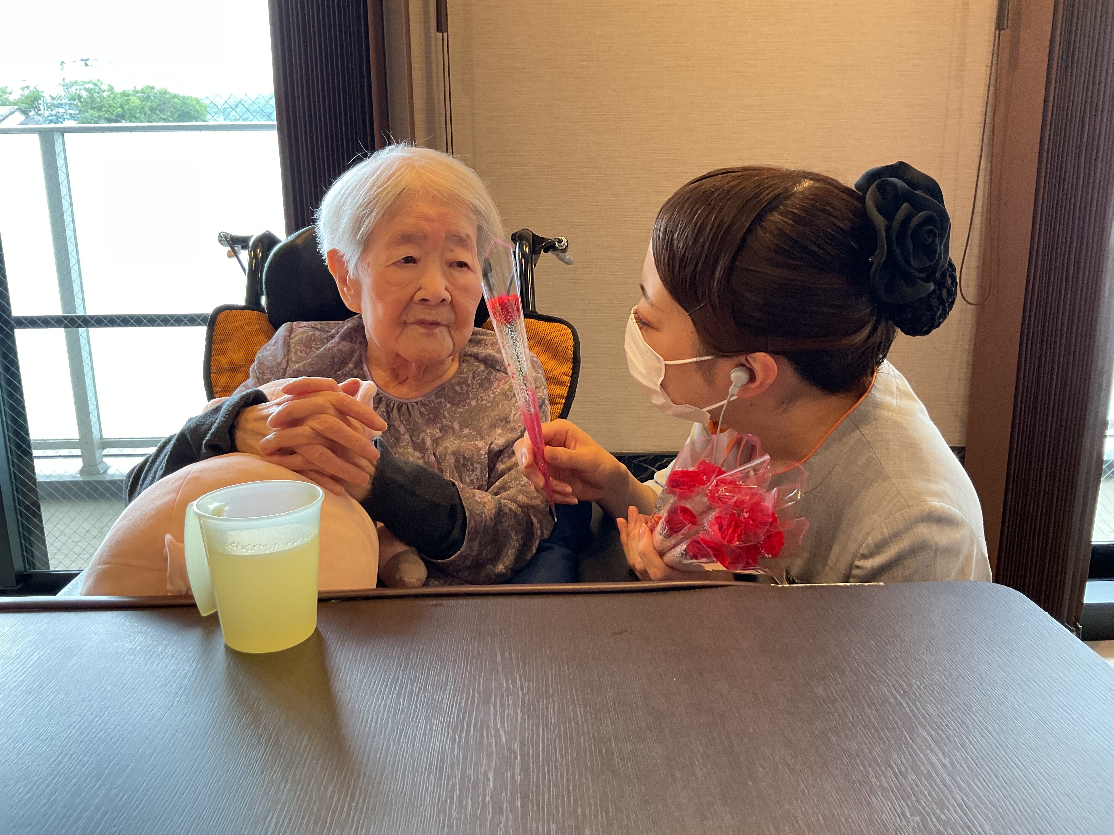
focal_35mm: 29
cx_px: 557
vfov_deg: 48.2
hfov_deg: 61.7
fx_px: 933
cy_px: 418
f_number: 1.8
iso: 80
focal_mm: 3
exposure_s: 1/60
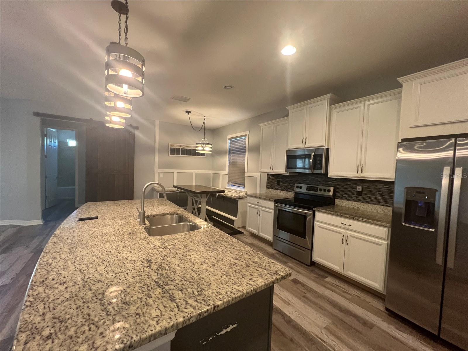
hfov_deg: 106.2
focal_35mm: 13
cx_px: 234
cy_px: 176
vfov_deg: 89.9
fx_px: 176
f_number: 1.8
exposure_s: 1/60
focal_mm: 1.57
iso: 320
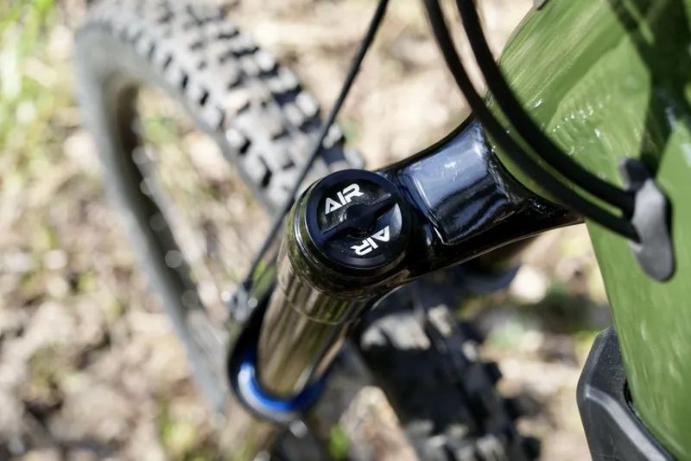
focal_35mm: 40
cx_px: 346
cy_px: 230
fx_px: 768
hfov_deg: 48.5
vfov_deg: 33.4
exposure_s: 1/40
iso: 100
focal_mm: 40
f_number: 5.6
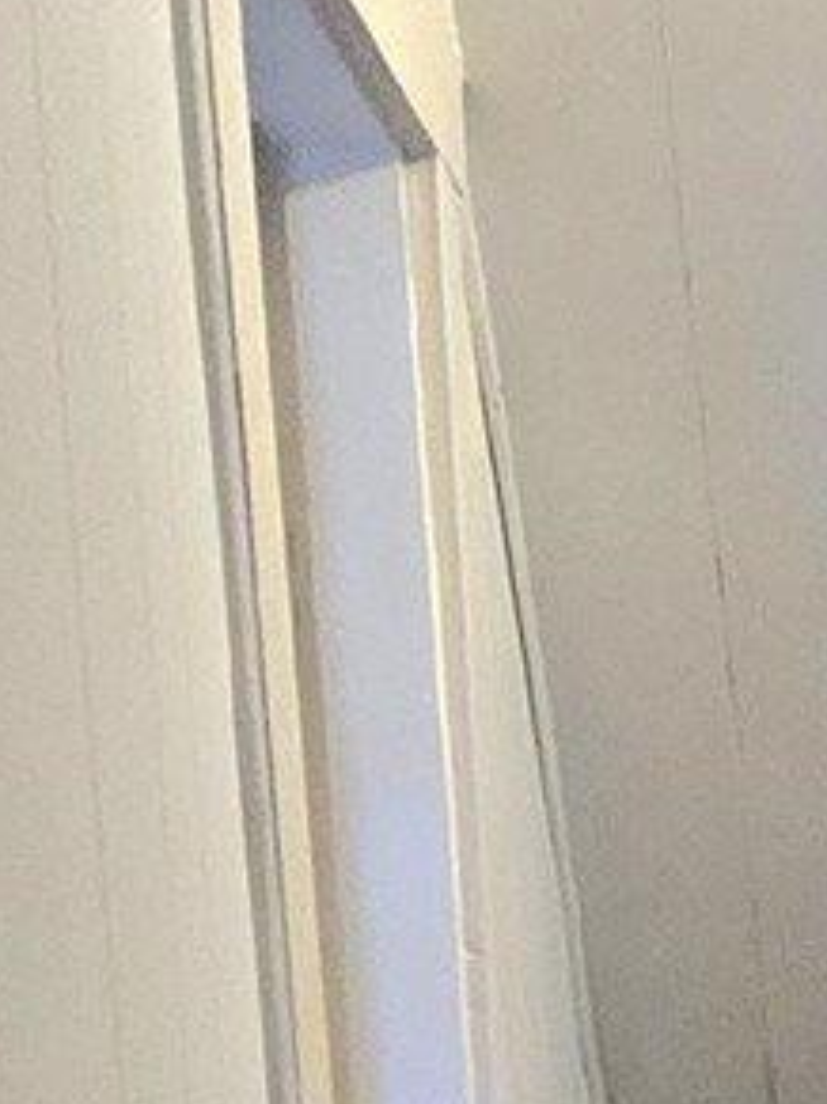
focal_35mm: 103
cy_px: 1908
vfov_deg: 16.4
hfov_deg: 11.4
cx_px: 2105
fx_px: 3283
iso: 1000
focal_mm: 2.2
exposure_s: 1/60.2
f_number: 2.2
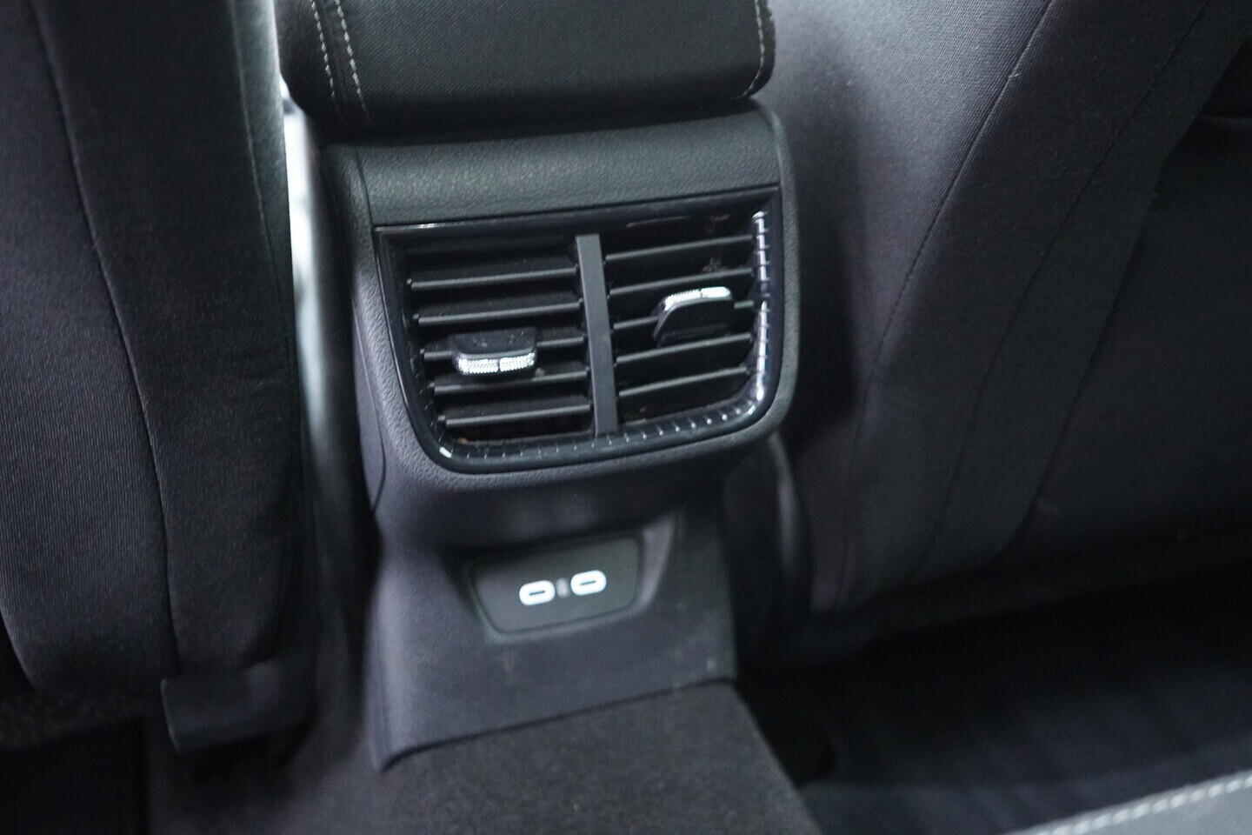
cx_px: 626
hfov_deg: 53.1
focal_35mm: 36
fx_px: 1252
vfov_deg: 36.9
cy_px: 418
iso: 5000
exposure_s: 1/40
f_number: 2.8
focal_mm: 24
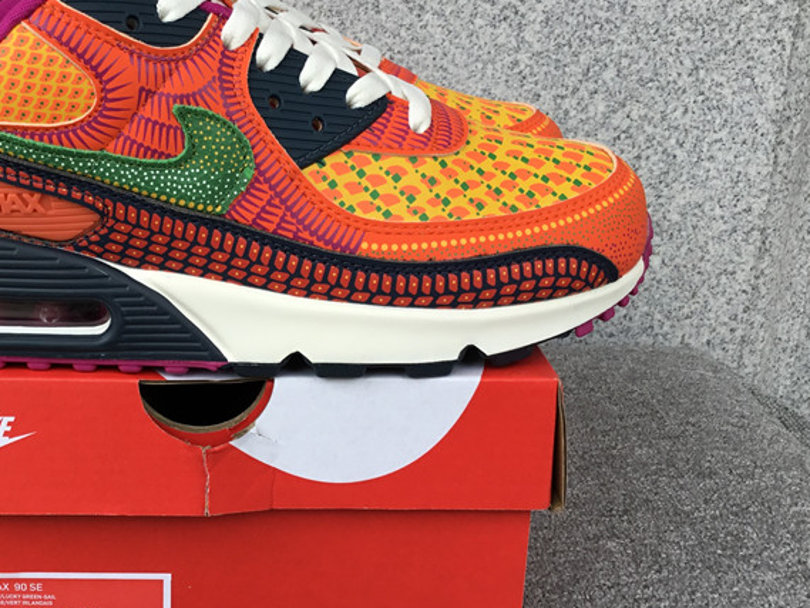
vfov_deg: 29.7
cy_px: 285
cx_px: 206
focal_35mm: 49
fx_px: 1147
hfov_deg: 38.0
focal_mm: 3.3
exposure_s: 1/109
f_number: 2.4
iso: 25
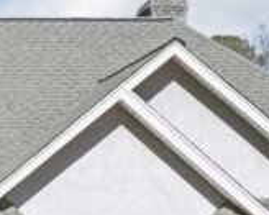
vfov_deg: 9.8
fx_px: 1229
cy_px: 274
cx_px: -105
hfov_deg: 12.0
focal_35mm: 154
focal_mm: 15
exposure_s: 1/320
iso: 100
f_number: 8
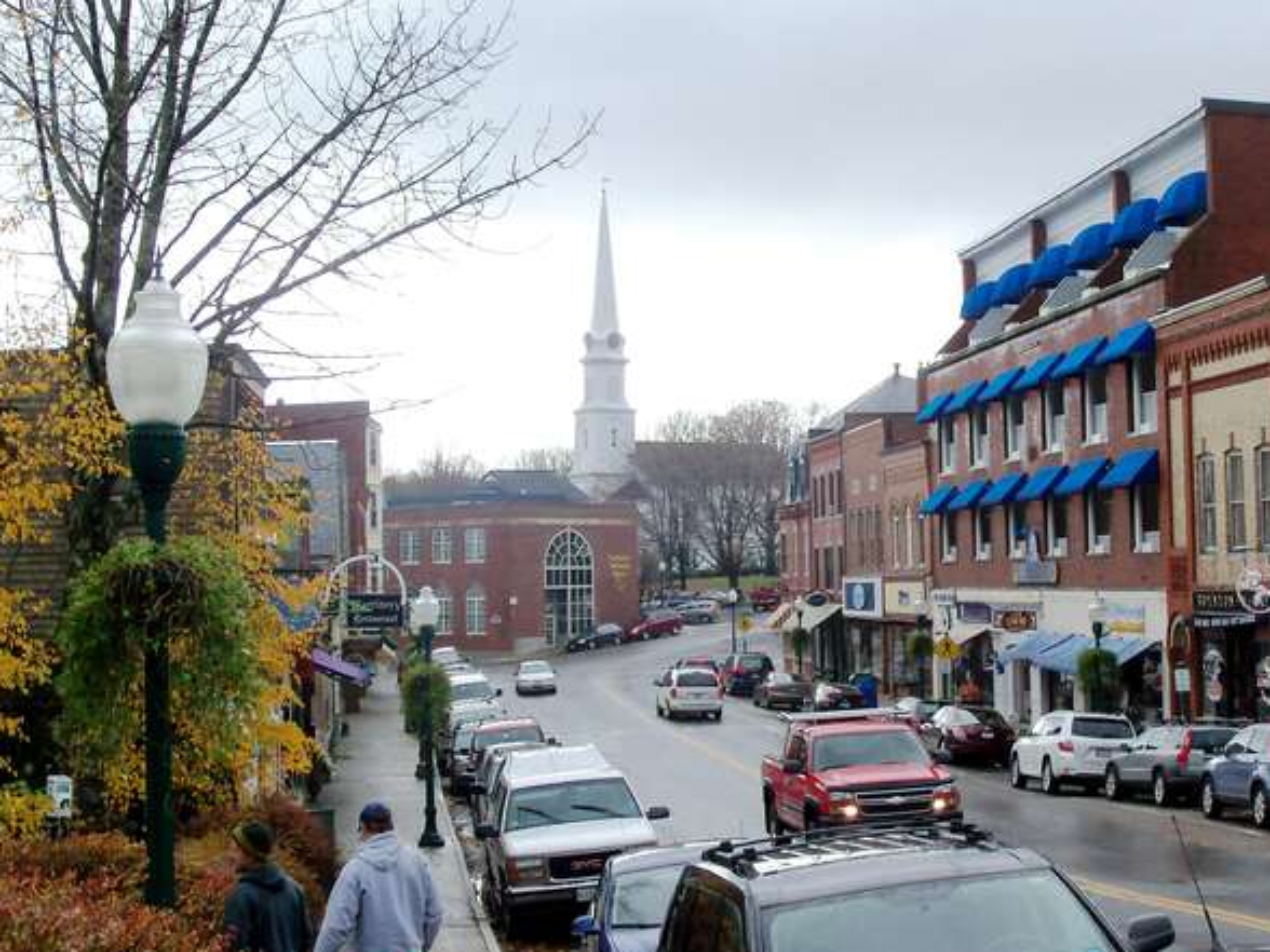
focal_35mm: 64
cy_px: 423
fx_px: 2348
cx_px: 847
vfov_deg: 22.9
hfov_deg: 30.0
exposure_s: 1/500
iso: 64
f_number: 3.2
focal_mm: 8.3
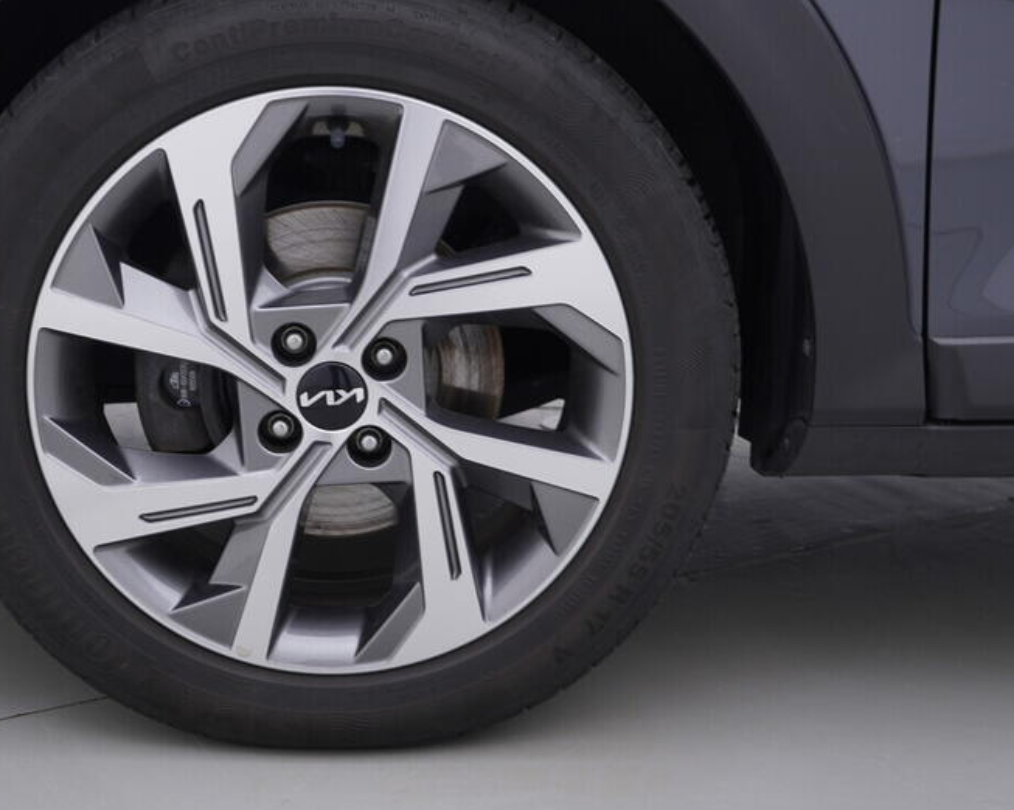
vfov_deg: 28.6
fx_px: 1590
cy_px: 466
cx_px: 405
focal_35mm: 53
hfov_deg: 35.2
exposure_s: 1/60
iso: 125
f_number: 3.5
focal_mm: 24
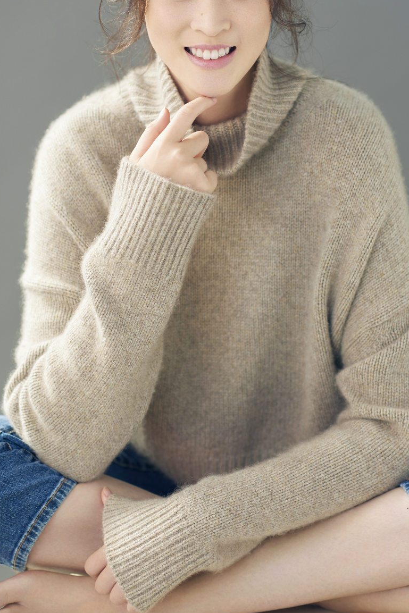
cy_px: 253
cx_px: 242
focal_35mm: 118
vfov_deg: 17.3
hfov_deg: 11.6
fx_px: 2010
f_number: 2.5
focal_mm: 85
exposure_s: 1/160
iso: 160
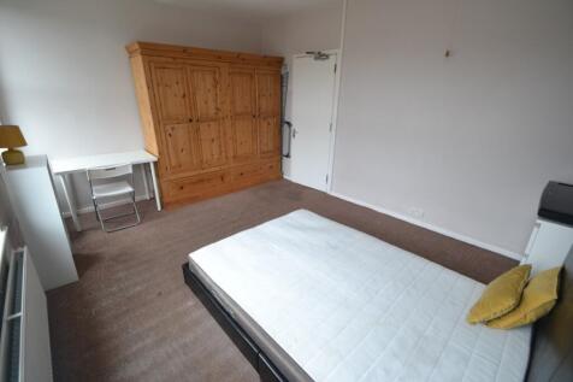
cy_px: 191
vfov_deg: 77.3
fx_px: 239
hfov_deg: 100.4
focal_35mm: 15
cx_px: 286
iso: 400
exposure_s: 1/80
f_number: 4.5
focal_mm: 10
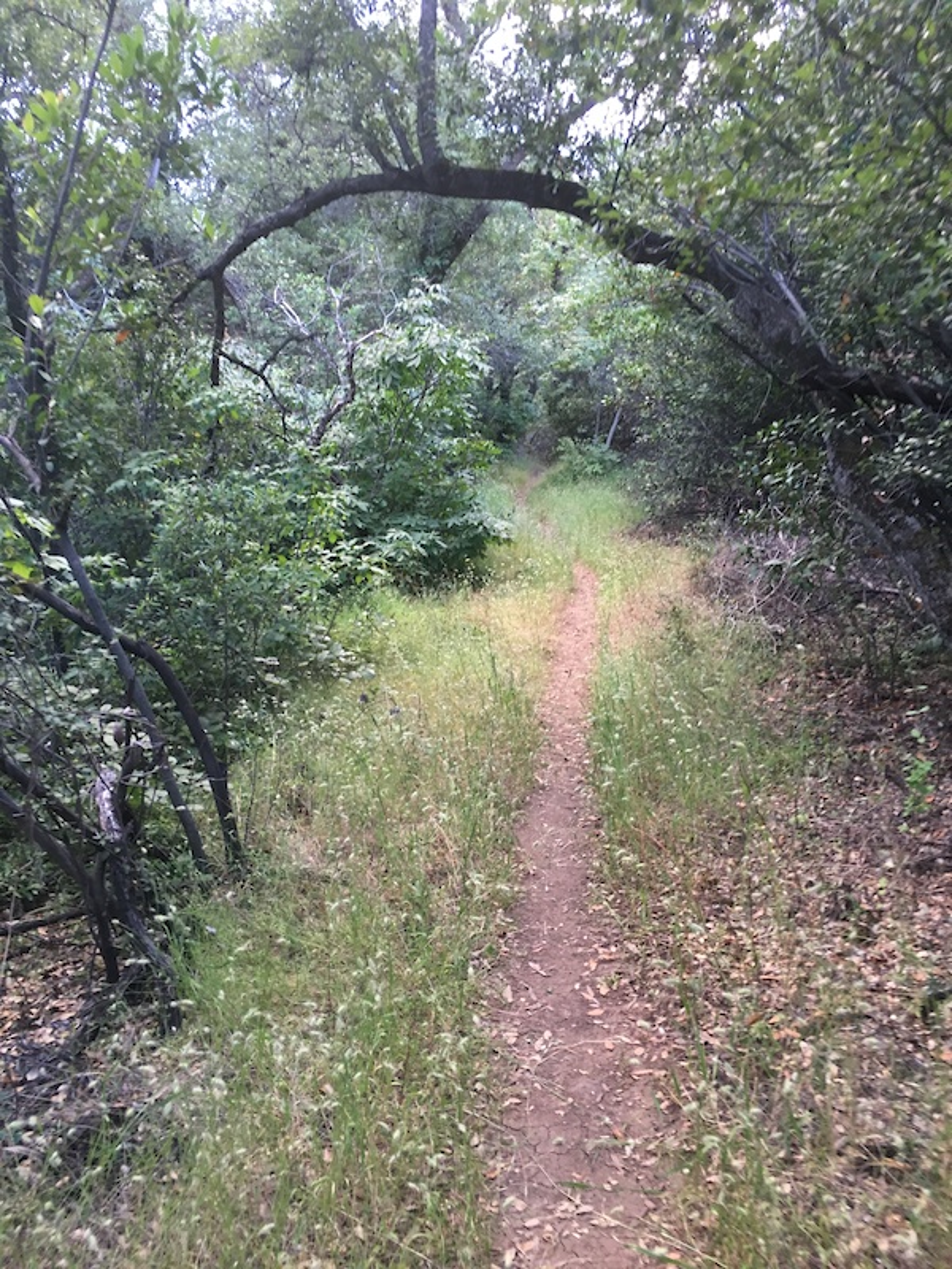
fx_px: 1063
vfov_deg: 61.7
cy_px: 634
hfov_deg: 48.2
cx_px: 476
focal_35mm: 29
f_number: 2.2
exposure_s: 1/30
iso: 80
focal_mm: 4.15
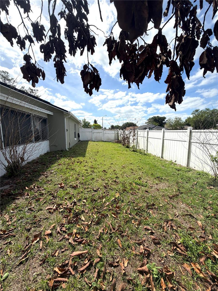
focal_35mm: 14
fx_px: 118
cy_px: 146
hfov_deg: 85.7
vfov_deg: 102.1
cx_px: 109
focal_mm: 2.22
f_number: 2.2
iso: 20
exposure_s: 1/1431
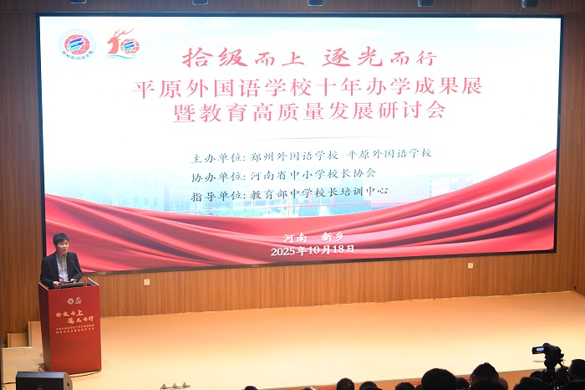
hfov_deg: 28.9
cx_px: 292
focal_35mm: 70
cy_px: 195
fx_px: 1137
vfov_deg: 19.4
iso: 1600
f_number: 5
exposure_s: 1/200
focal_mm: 70
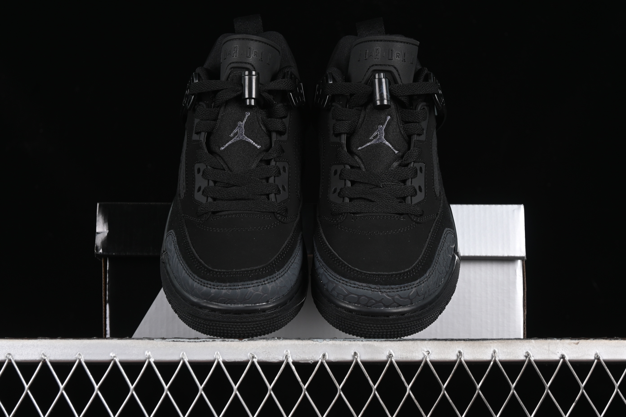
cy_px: 208
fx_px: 1304
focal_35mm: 75
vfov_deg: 18.2
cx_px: 313
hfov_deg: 27.0
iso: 160
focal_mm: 50
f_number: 6.3
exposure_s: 1/60
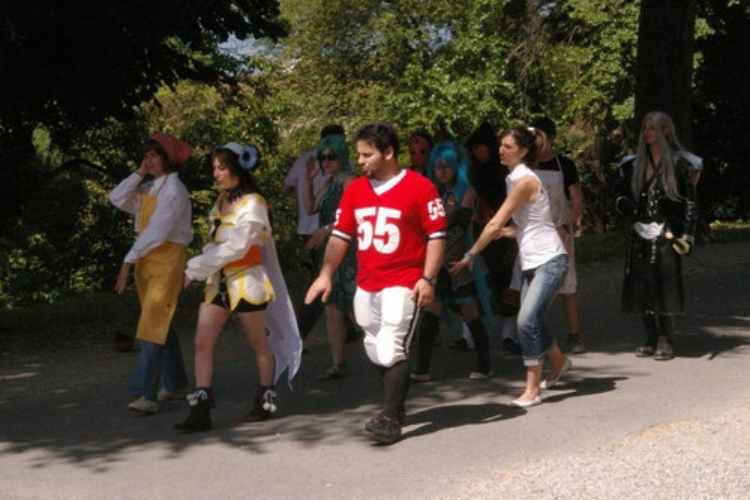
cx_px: 375
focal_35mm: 82
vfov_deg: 16.5
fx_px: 1718
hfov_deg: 24.6
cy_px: 250
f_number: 38
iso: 1600
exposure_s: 1/90
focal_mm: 55
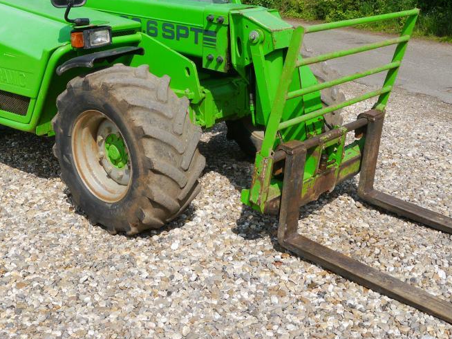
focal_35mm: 47
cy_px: 112
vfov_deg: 30.6
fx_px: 613
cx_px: 205
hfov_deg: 40.4
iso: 160
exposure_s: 1/400
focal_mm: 15
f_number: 7.1
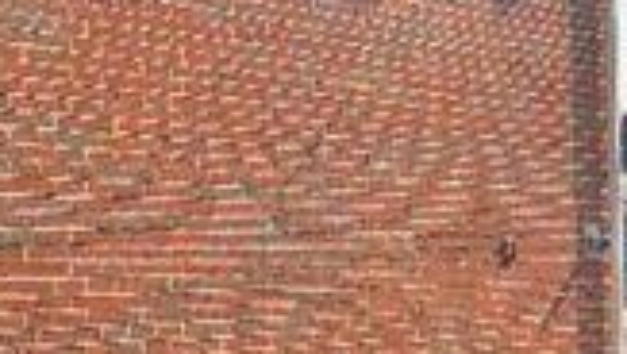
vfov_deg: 10.4
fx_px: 1947
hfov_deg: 17.9
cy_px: 140
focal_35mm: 117
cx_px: 35
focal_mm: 4.5
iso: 110
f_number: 8.7
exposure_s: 1/160
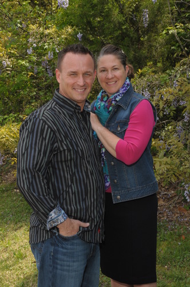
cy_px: 144
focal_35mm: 66
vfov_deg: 30.5
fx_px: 524
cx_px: 95
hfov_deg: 20.6
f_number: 13
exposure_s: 1/160
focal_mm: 44
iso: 400
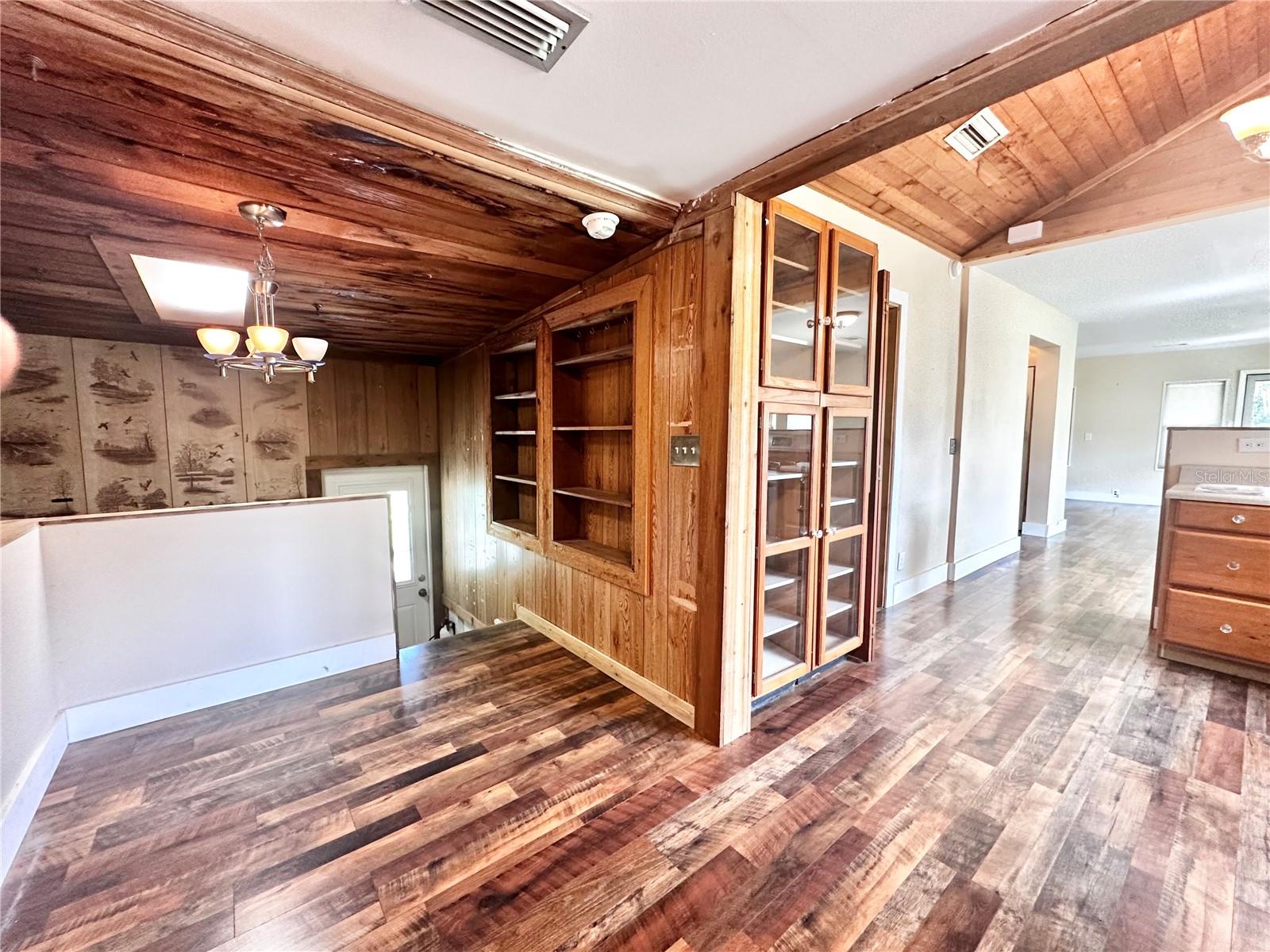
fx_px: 514
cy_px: 476
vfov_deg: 85.7
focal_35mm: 14
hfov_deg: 102.1
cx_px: 635
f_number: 2.2
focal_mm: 2.22
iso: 250
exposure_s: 1/60
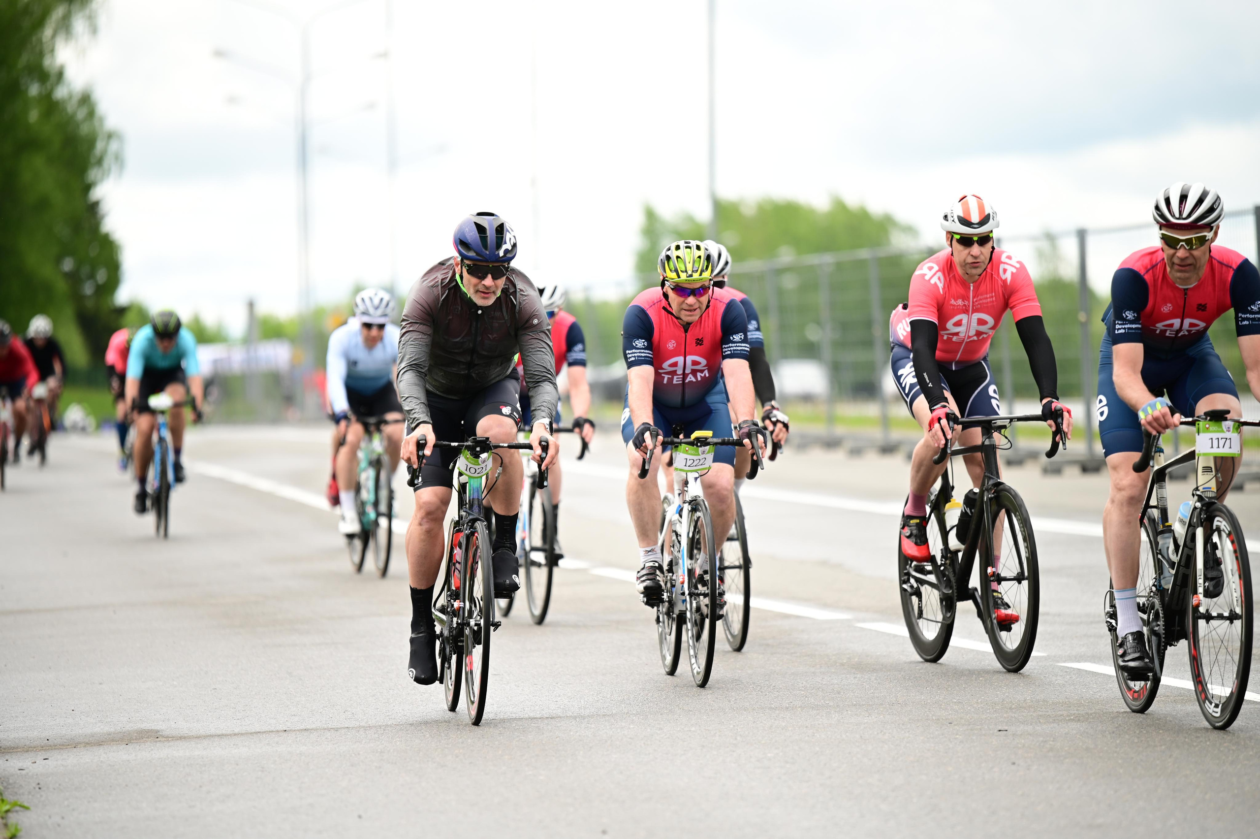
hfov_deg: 10.3
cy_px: 420
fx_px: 6996
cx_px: 630
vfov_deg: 6.9
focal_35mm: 200
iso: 200
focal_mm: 200
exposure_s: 1/1000
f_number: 2.8
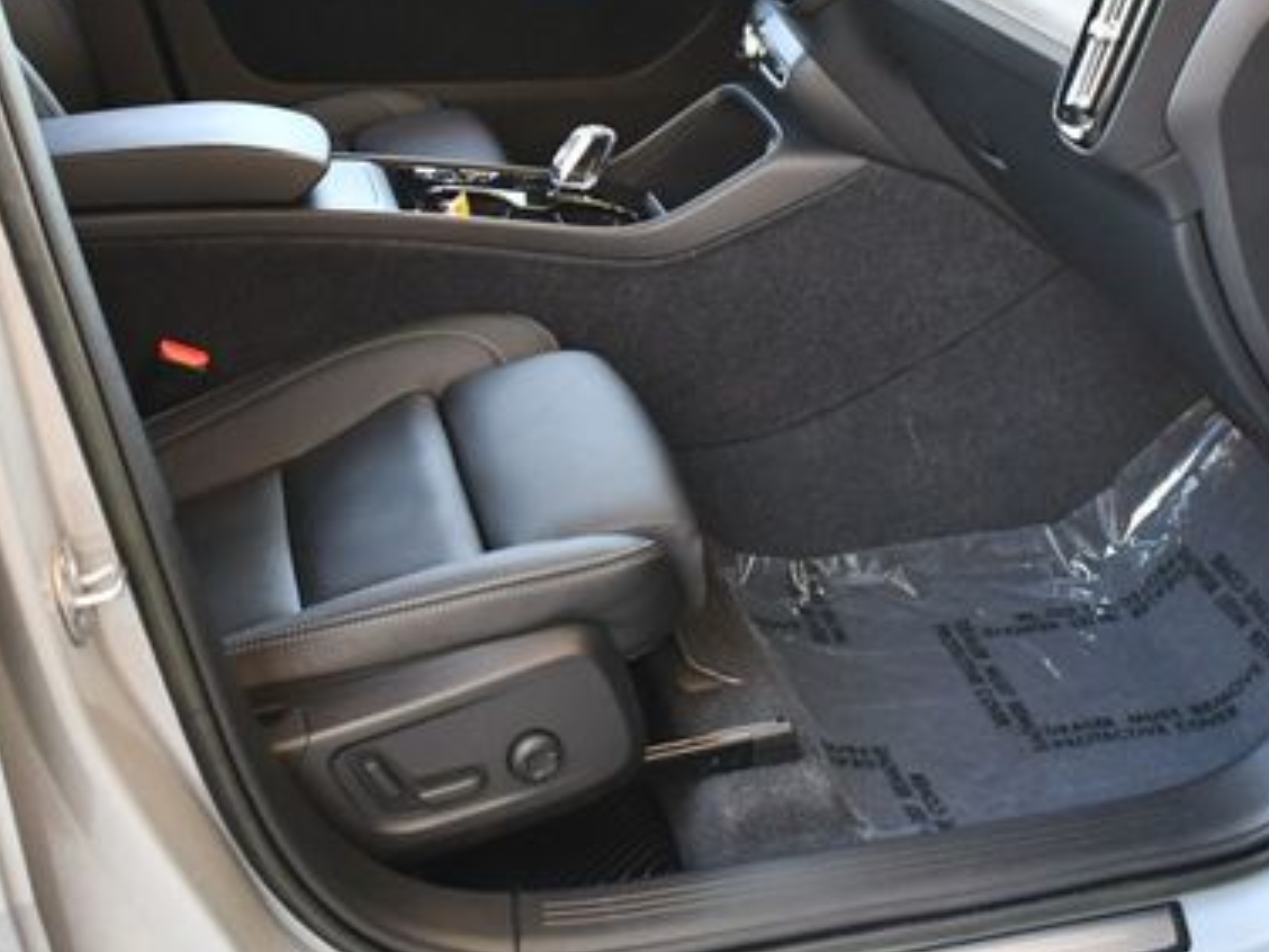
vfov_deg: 24.6
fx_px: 2163
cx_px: 614
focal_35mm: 59
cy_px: 243
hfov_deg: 32.7
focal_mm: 18
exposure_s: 1/125
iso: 900
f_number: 3.5
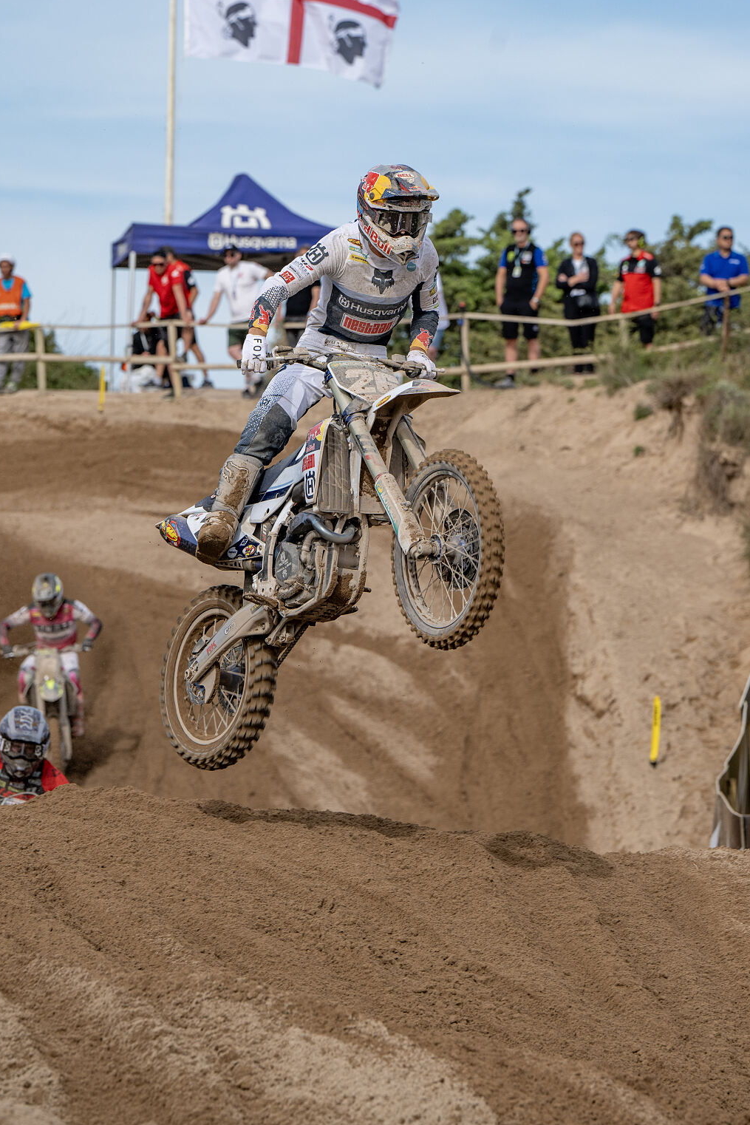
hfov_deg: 7.4
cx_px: 358
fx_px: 5779
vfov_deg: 11.1
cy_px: 461
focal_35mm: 185
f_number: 5.6
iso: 200
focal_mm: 155
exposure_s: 1/1250
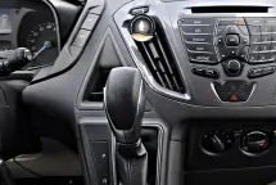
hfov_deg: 47.3
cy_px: 81
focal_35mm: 40
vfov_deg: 33.5
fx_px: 307
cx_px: 193
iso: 40
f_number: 1.7
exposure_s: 1/180
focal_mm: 6.3
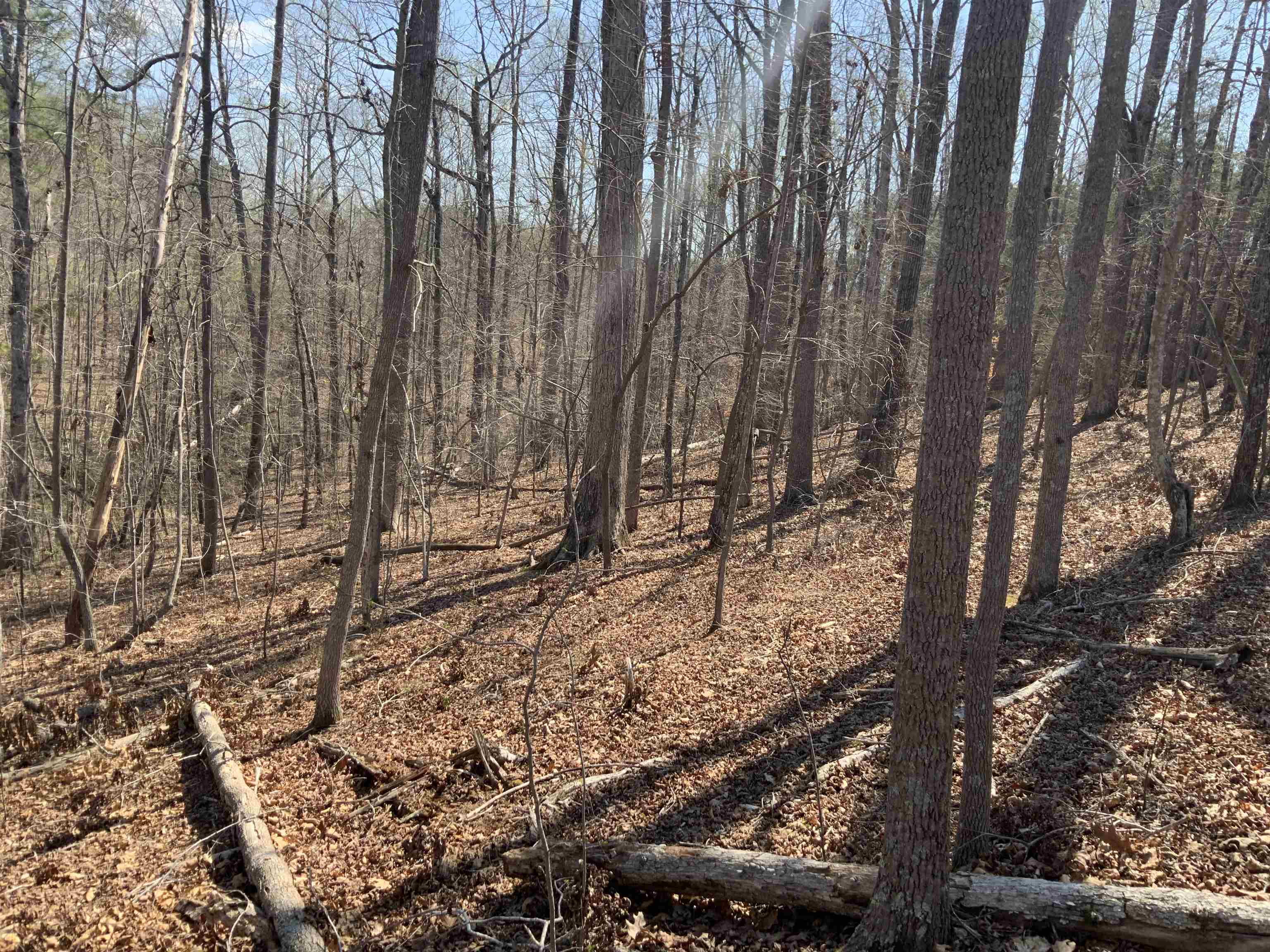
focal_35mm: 29
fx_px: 1064
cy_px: 476
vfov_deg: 48.2
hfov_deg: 61.7
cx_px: 635
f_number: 1.8
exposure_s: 1/666
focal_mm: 3
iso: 16
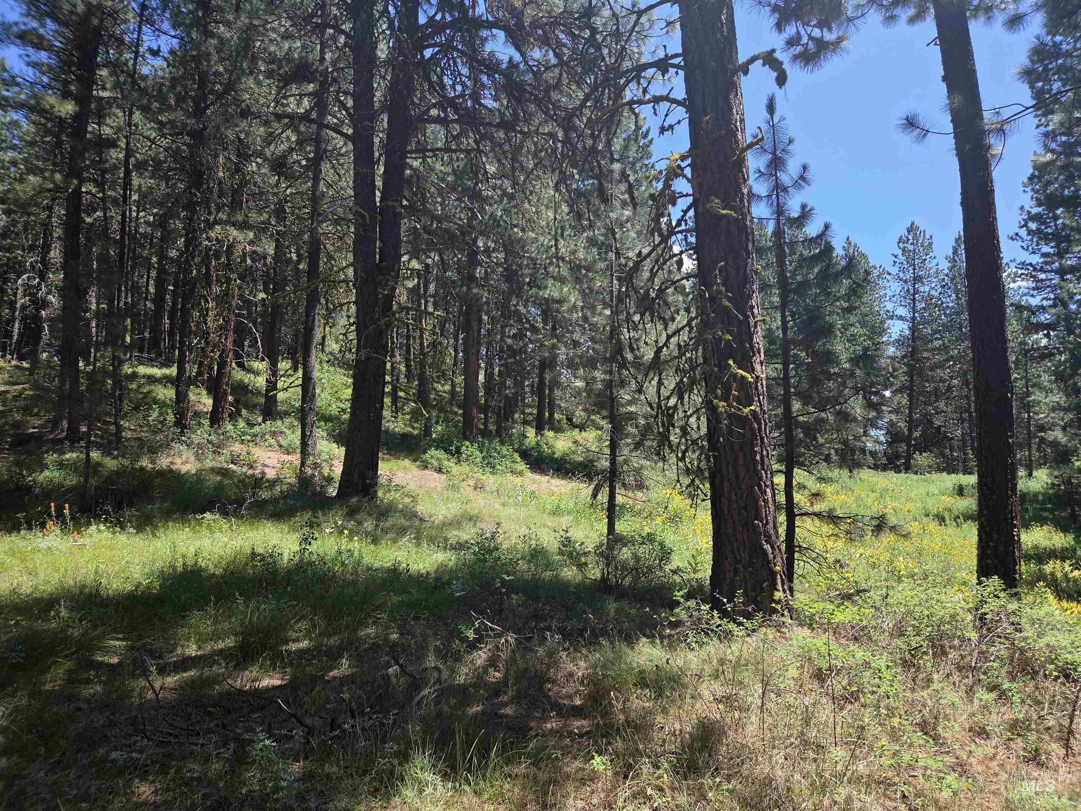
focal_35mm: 23
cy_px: 406
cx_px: 540
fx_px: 718
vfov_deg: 58.9
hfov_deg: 73.9
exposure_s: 1/1904
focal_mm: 5.4
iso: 80
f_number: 1.8
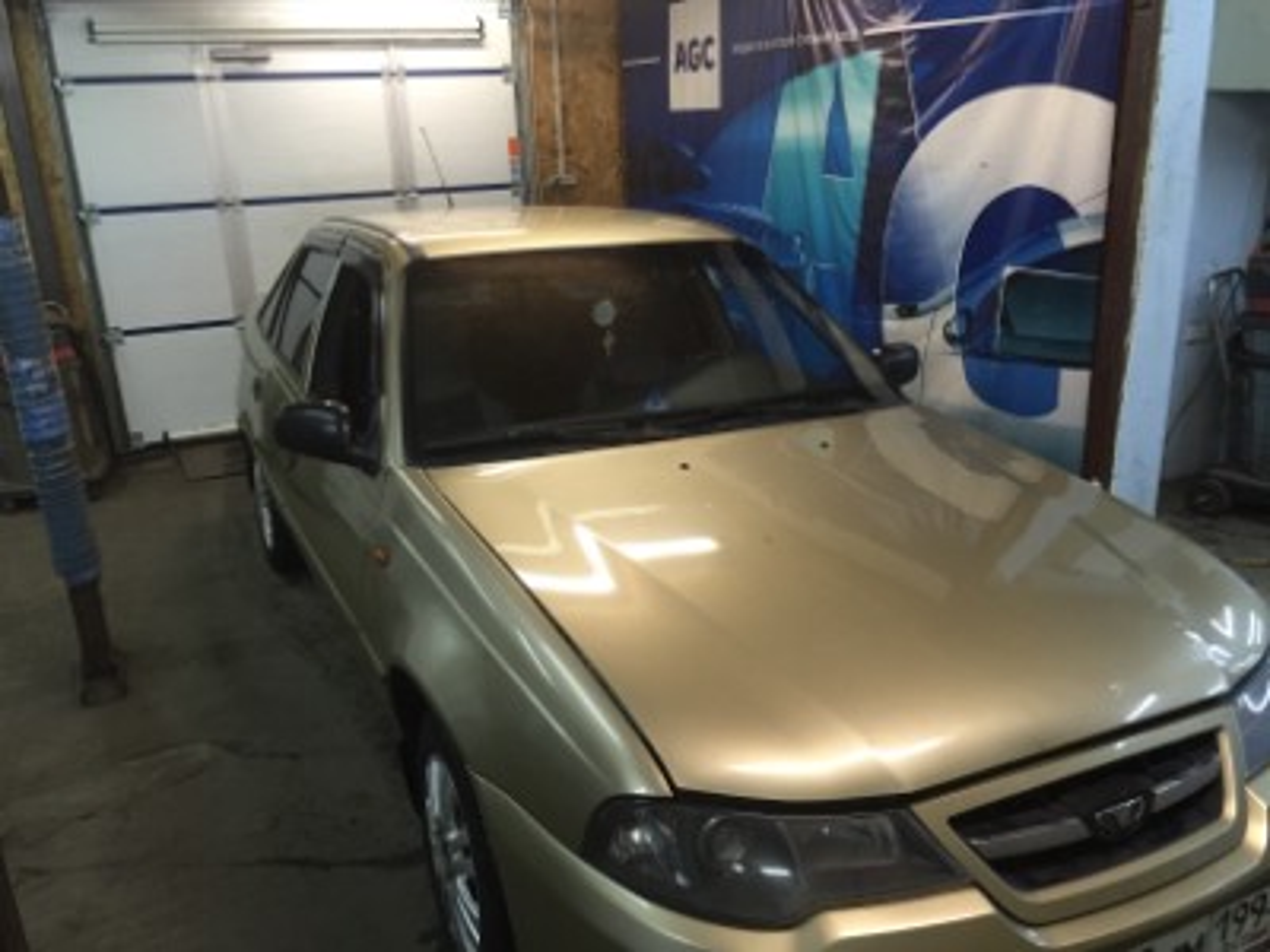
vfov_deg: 48.2
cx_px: 635
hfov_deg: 61.7
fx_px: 1064
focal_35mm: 29
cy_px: 476
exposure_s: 1/33
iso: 160
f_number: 2.2
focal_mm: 4.15
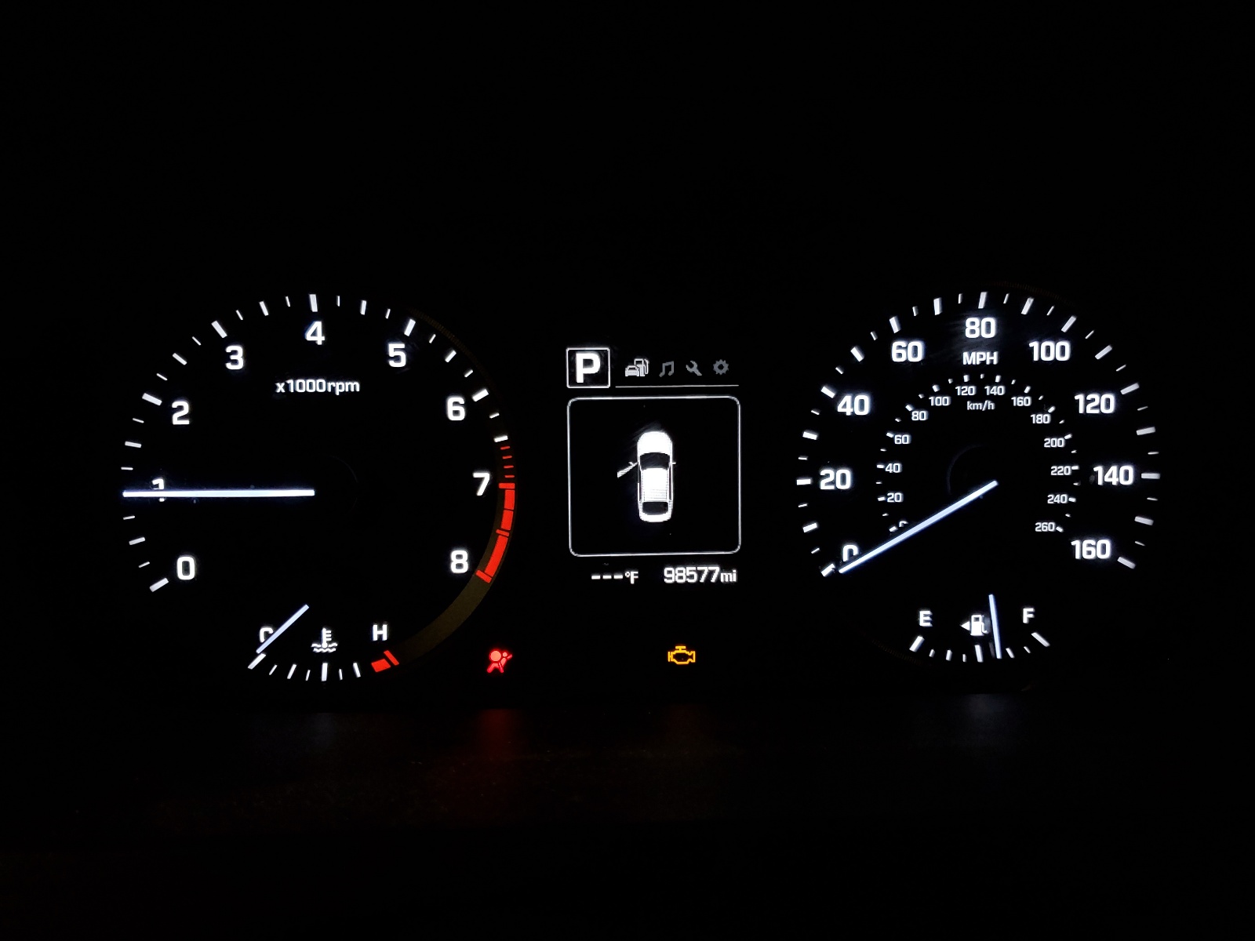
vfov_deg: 53.1
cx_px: 628
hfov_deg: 67.3
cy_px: 470
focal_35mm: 26
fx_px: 943
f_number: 1.5
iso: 139
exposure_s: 1/60.2
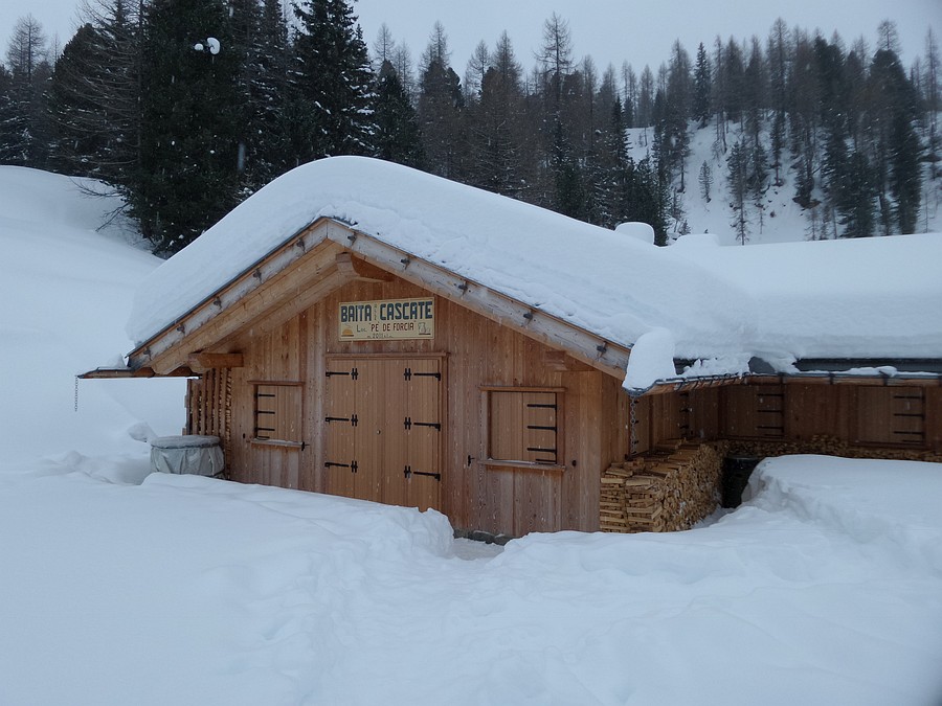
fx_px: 653
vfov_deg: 56.8
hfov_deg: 71.6
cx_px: 471
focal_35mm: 24
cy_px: 353
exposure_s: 1/180
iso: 100
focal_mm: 4.4
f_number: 3.1
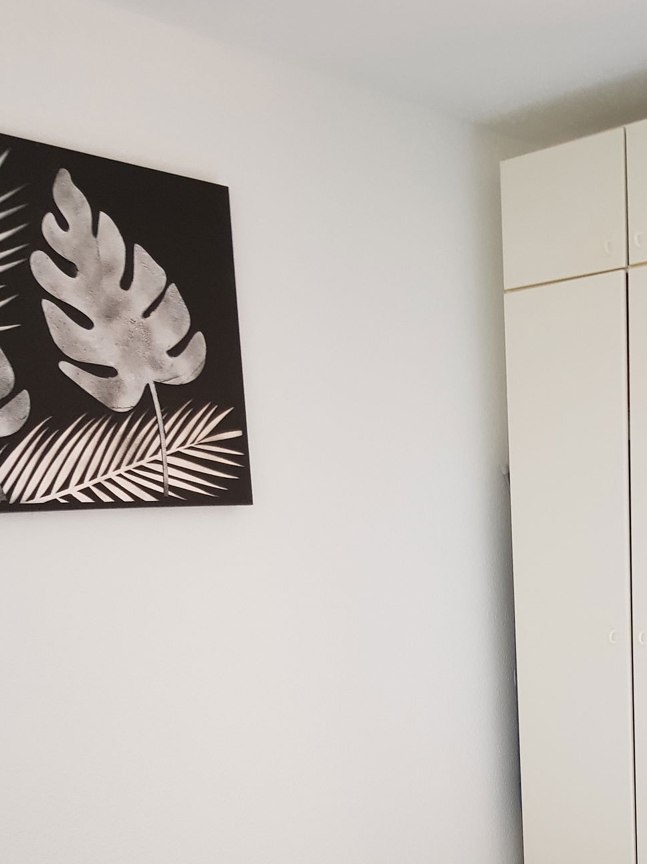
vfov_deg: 42.2
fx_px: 1072
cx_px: 411
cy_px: 669
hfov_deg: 33.4
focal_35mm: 43
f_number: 1.7
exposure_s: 1/19
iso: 200
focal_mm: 4.2
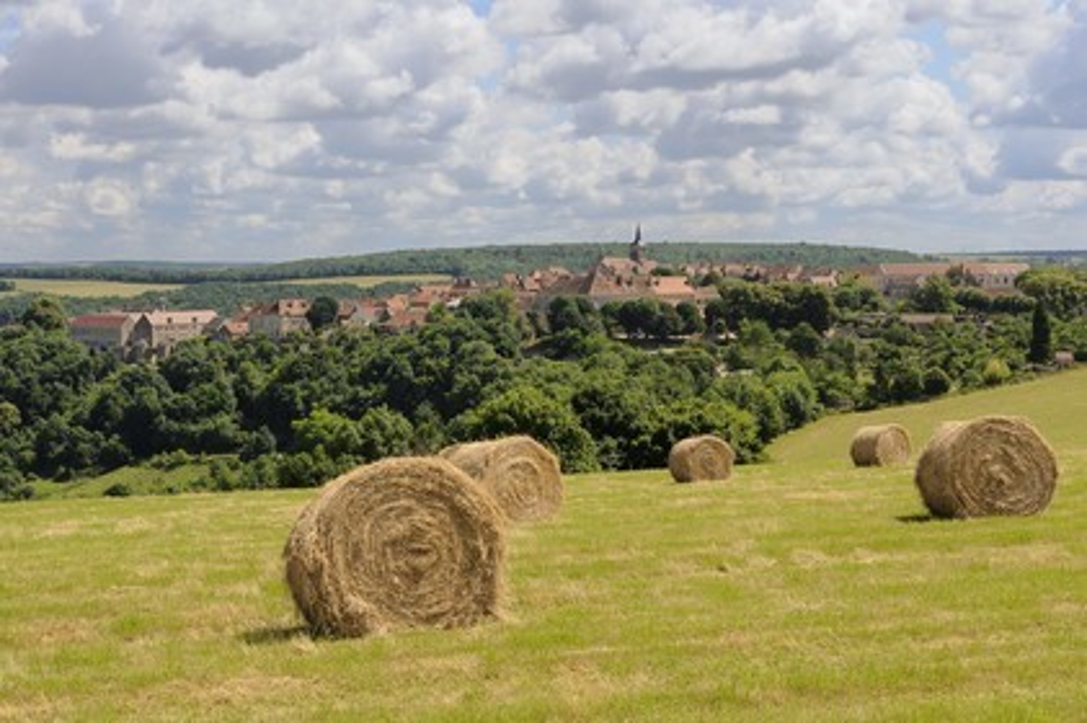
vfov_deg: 21.9
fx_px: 1871
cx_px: 544
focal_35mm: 62
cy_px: 362
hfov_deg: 32.4
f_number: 14
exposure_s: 1/160
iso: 200
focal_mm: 62
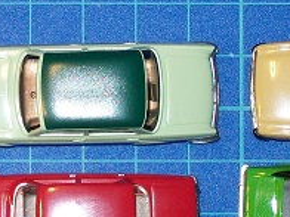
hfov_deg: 6.4
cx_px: 95
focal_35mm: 309
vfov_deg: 4.8
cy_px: 166
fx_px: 2589
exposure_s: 1/125
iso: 64
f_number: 4.3
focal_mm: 14.3
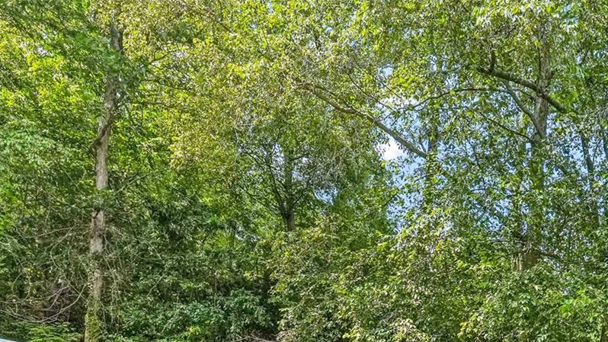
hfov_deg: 43.2
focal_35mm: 44
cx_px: 513
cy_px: 519
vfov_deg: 22.1
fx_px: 715
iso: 1250
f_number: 8
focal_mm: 16.5
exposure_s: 1/250
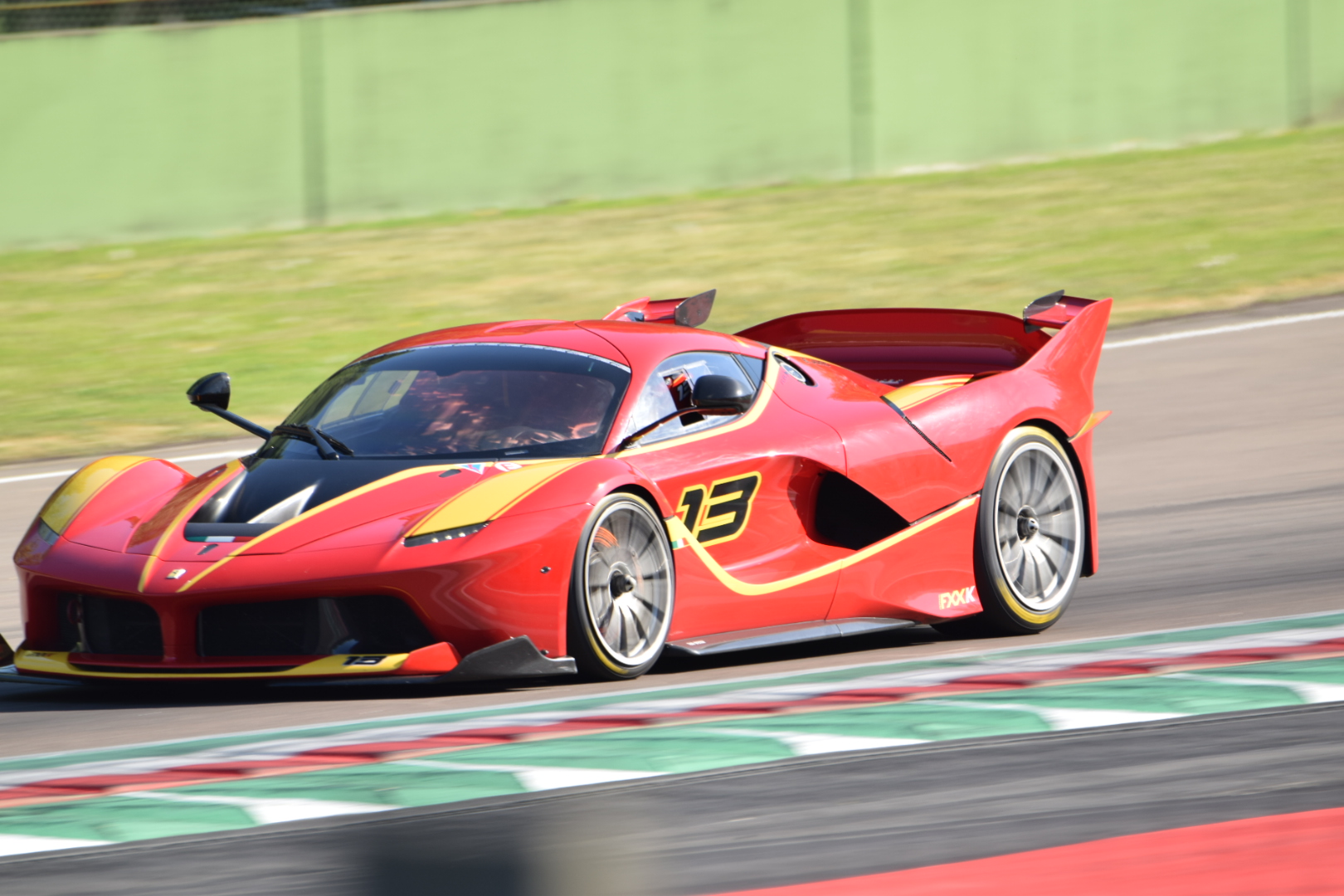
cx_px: 672
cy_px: 448
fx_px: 27998
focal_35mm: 750
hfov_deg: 2.7
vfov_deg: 1.8
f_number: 6.3
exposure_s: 1/200
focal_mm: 500
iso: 100
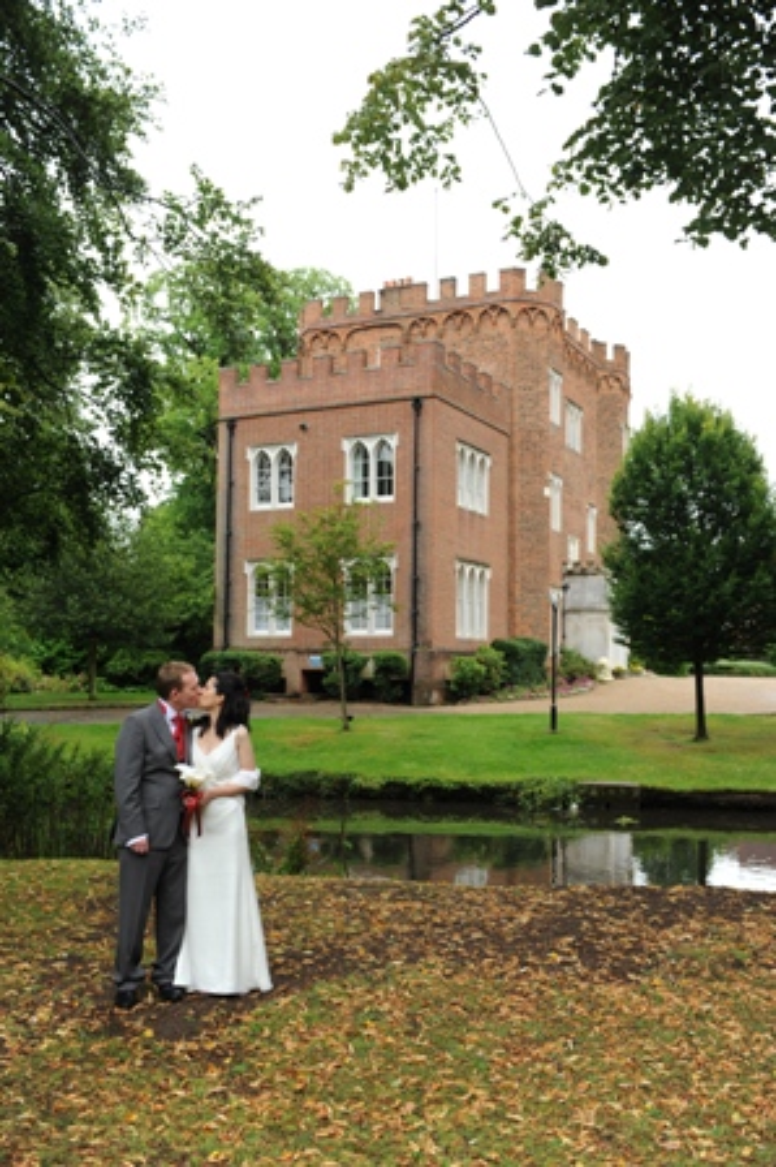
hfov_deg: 37.8
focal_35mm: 35
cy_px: 584
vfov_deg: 54.5
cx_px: 388
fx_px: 1133
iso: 400
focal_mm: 35
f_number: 4
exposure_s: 1/200
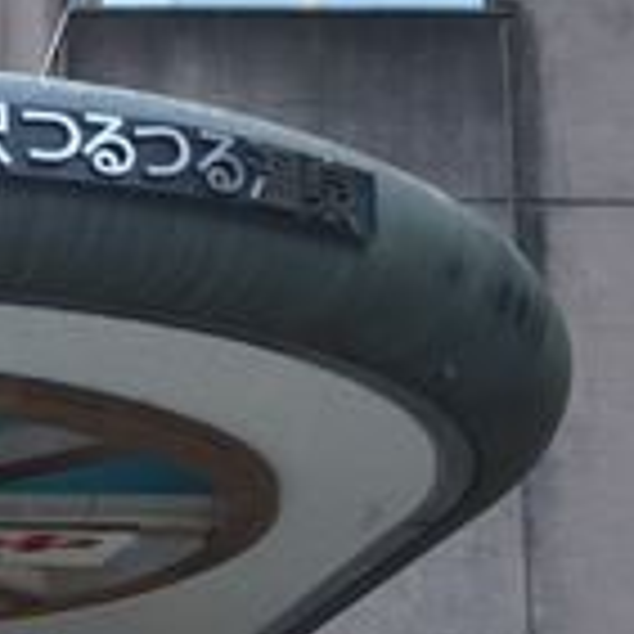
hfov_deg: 14.9
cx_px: -310
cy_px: 742
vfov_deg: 15.4
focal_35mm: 109
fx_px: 2259
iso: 25
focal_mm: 4.15
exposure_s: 1/40
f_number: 2.2
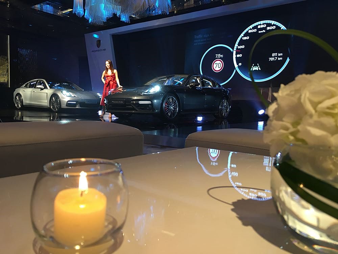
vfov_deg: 48.2
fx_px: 283
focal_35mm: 29
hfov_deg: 61.7
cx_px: 169
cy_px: 127
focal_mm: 4.15
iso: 64
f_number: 2.2
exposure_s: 1/33
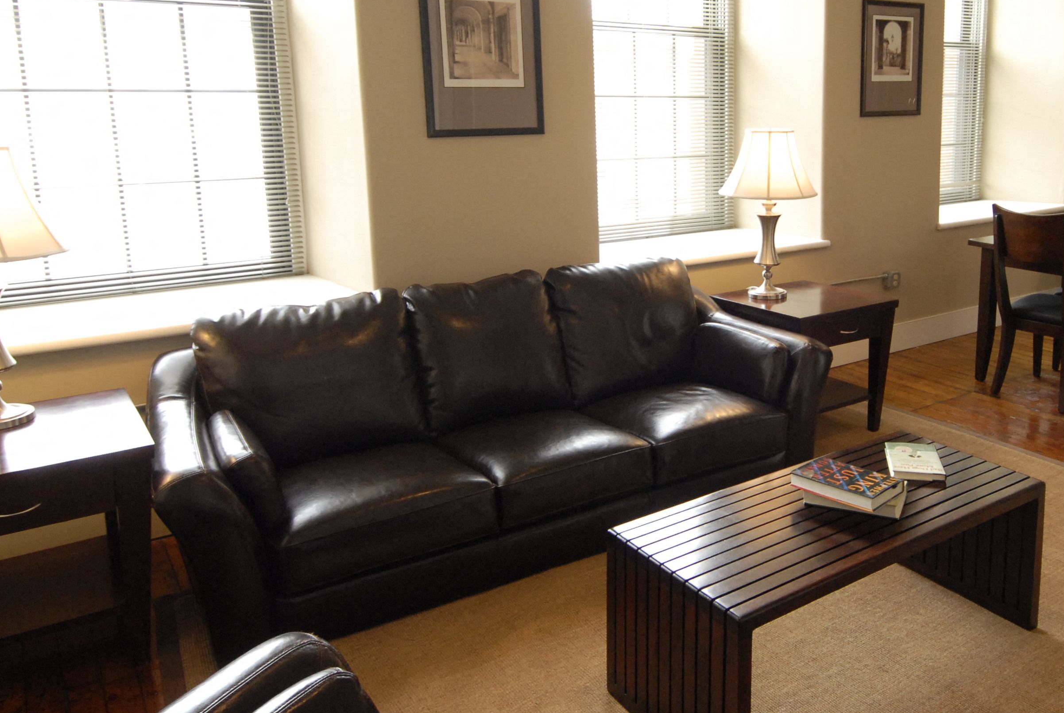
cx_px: 673
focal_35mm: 29
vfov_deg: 44.7
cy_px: 265
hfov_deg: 62.6
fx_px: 858
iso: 640
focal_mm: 12
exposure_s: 1/30
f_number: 5.6
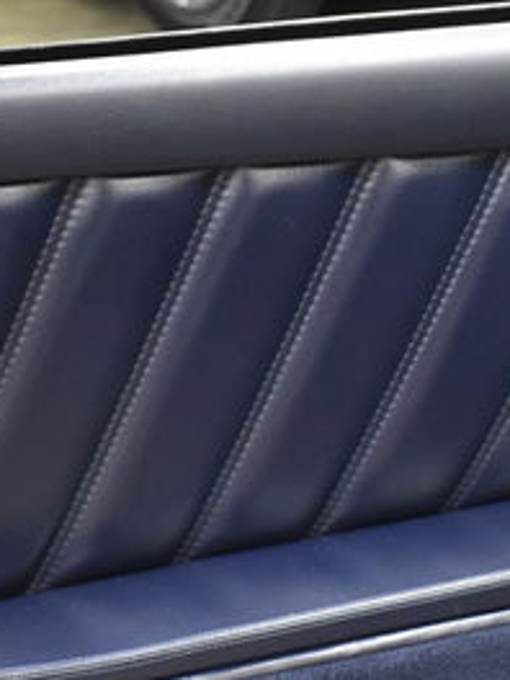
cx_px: 582
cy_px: 402
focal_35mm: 113
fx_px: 2228
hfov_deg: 12.8
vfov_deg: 17.3
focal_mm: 27
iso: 2200
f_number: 4
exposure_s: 1/40
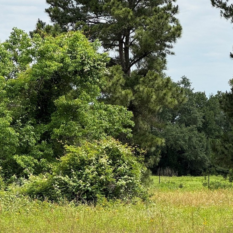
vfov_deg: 12.2
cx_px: 171
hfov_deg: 12.2
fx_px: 1089
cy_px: 139
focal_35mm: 143
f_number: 2.8
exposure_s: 1/576
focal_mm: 9
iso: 25
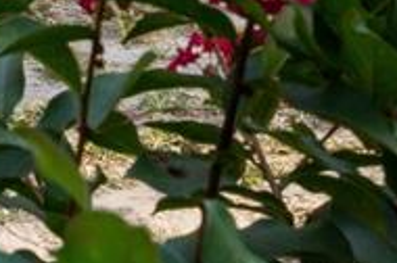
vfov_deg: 6.8
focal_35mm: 189
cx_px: -533
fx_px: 2081
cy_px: -380
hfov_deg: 9.7
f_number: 22
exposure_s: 1/2.5
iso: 250
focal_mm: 35
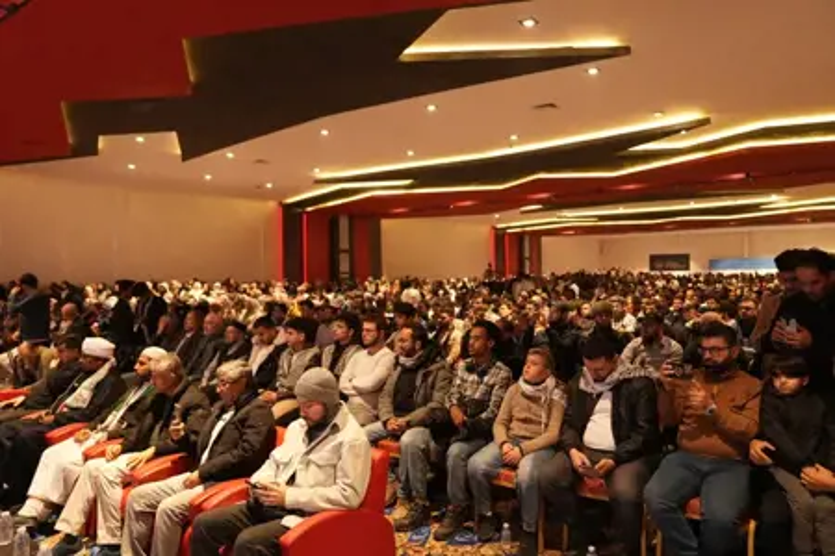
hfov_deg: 69.4
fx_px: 603
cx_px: 418
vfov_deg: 49.6
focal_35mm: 26
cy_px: 278
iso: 2500
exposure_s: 1/100
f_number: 2.8
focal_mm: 26
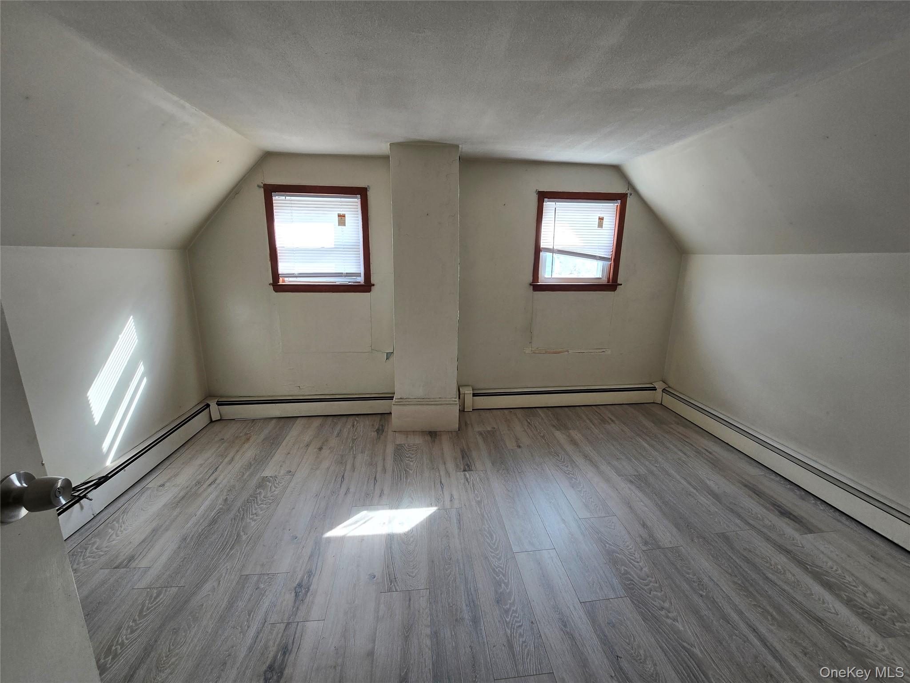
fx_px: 342
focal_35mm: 13
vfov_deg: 89.9
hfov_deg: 106.2
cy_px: 342
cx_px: 455
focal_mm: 2.2
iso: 64
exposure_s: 1/60
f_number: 2.2
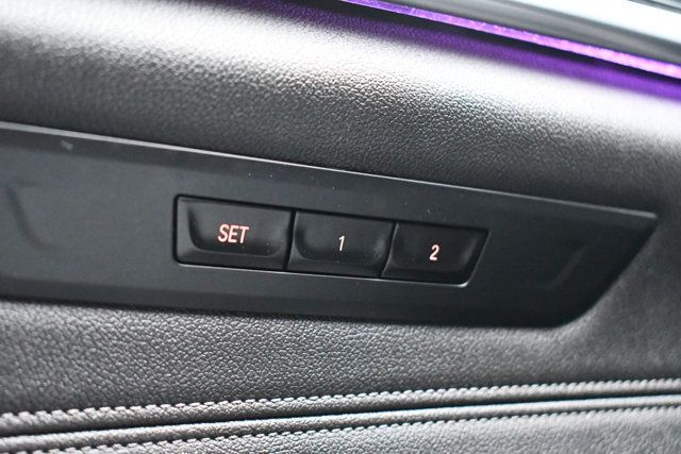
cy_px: 227
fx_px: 1135
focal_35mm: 60
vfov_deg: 22.6
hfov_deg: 33.4
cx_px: 340
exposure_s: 1/30
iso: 12800
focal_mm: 40
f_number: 5
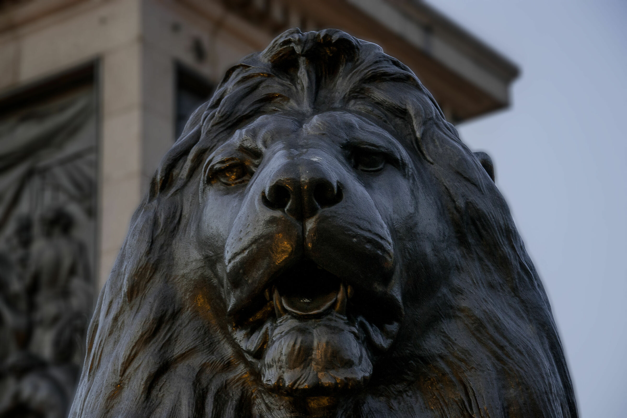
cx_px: 314
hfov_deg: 19.5
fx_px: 1829
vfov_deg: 13.0
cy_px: 209
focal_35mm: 105
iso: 800
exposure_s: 1/25
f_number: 5.3
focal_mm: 70
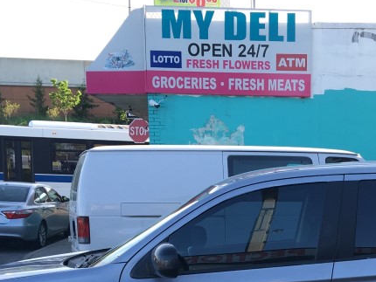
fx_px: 750
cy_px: 312
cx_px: 287
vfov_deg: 20.3
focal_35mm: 69
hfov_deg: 27.7
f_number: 2.2
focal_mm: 4.15
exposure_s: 1/202
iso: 25
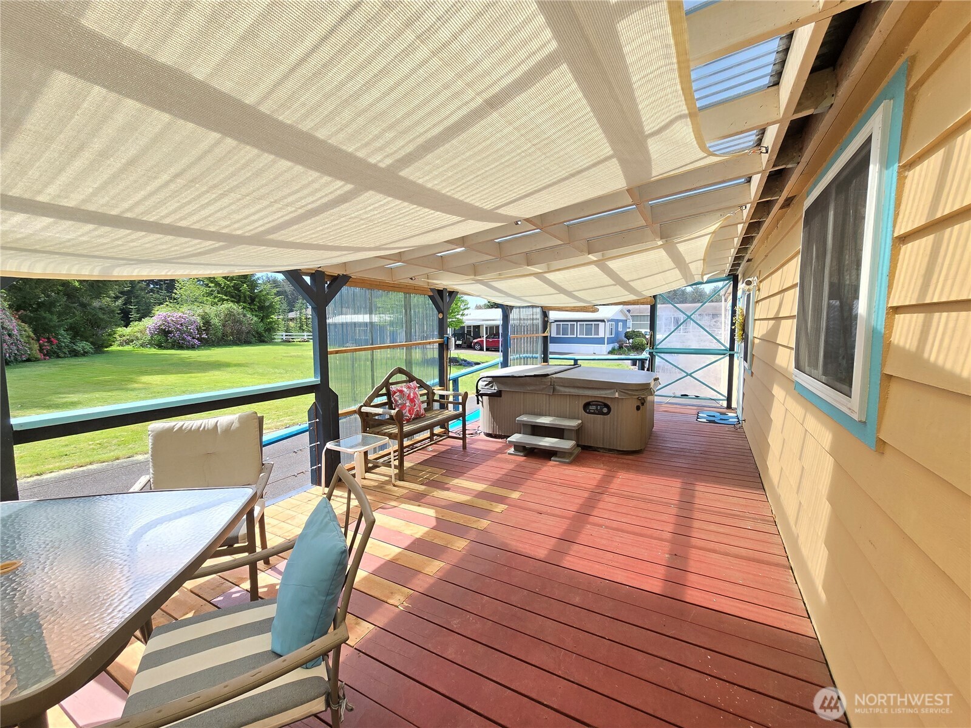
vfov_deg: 89.9
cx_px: 486
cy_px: 364
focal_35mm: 13
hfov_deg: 106.2
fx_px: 365
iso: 50
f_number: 2.2
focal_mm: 2.2
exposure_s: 1/519
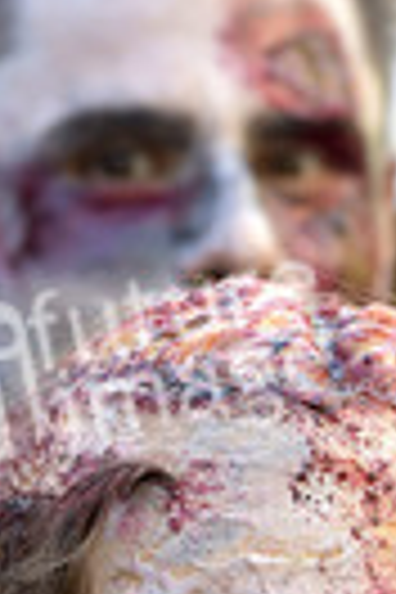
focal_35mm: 363
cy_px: 594
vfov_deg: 5.7
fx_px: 5989
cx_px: 234
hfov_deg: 3.8
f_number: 5.6
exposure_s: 1/125
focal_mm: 120
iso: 400
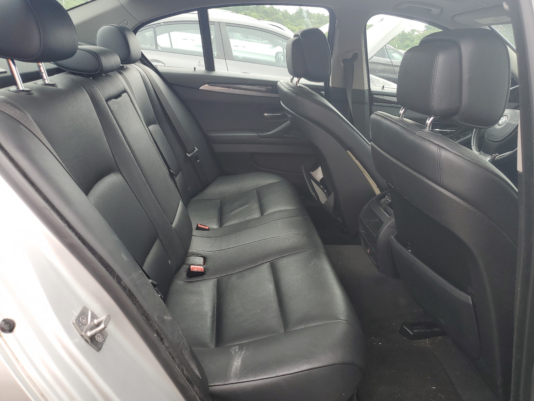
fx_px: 401
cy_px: 200
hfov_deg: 67.3
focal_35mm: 26
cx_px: 267
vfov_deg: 53.1
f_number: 1.5
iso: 50
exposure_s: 1/303
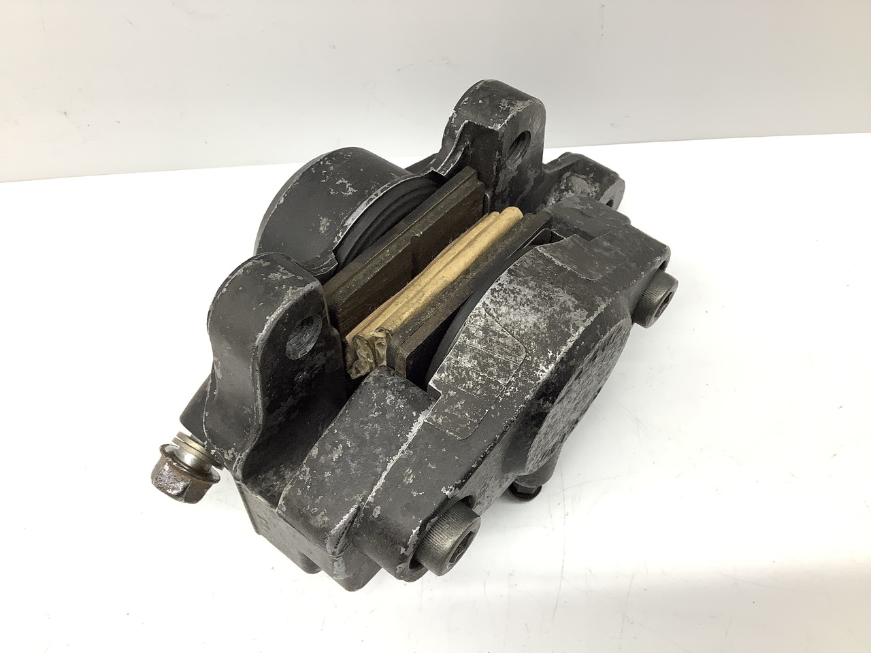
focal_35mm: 31
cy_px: 326
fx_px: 780
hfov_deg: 58.4
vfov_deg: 45.4
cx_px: 436
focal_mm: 3.3
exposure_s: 1/100
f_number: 2.4
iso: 50
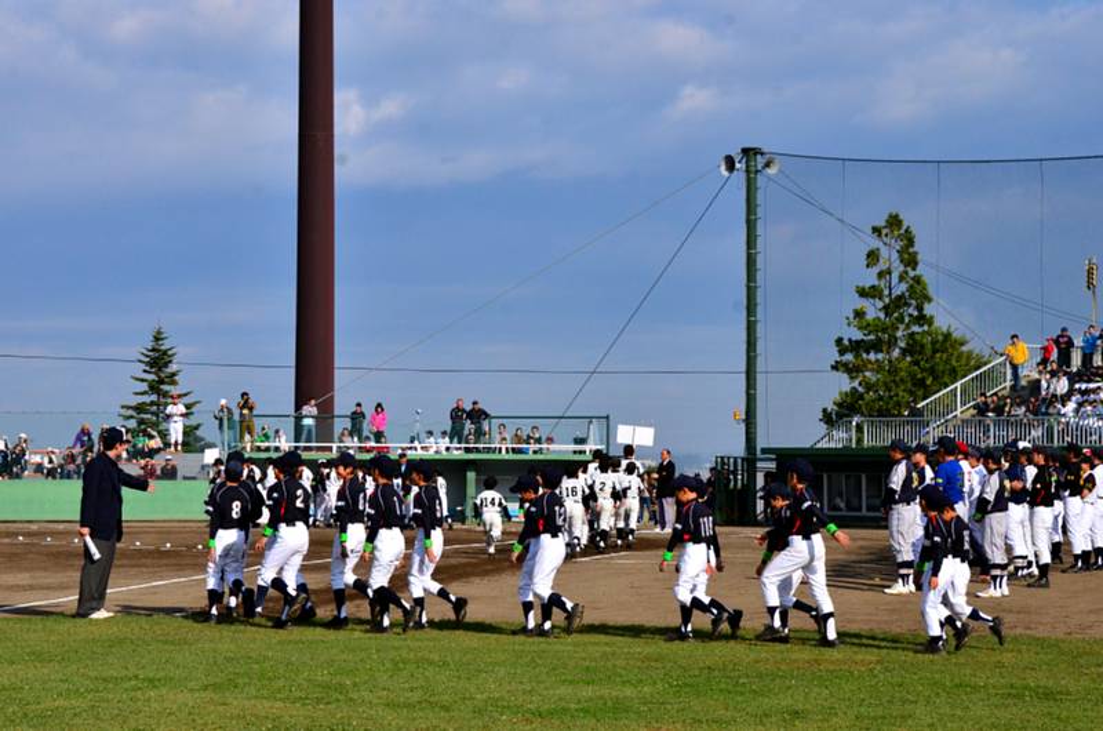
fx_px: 3211
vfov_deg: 13.0
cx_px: 552
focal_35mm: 105
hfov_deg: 19.5
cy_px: 366
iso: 800
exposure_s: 1/2500
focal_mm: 70
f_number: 10
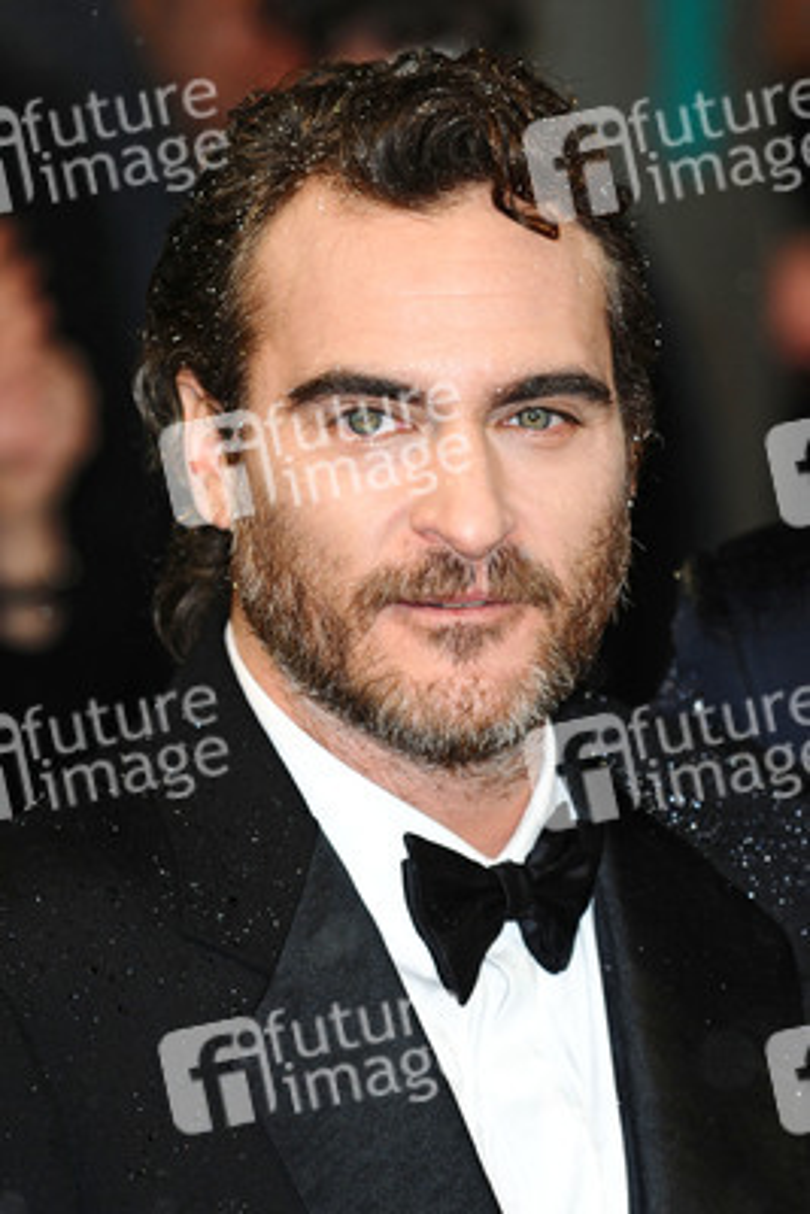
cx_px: 405
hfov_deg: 5.2
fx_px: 8851
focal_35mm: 262
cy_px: 607
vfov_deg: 7.8
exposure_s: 1/200
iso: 320
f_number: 4
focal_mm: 175
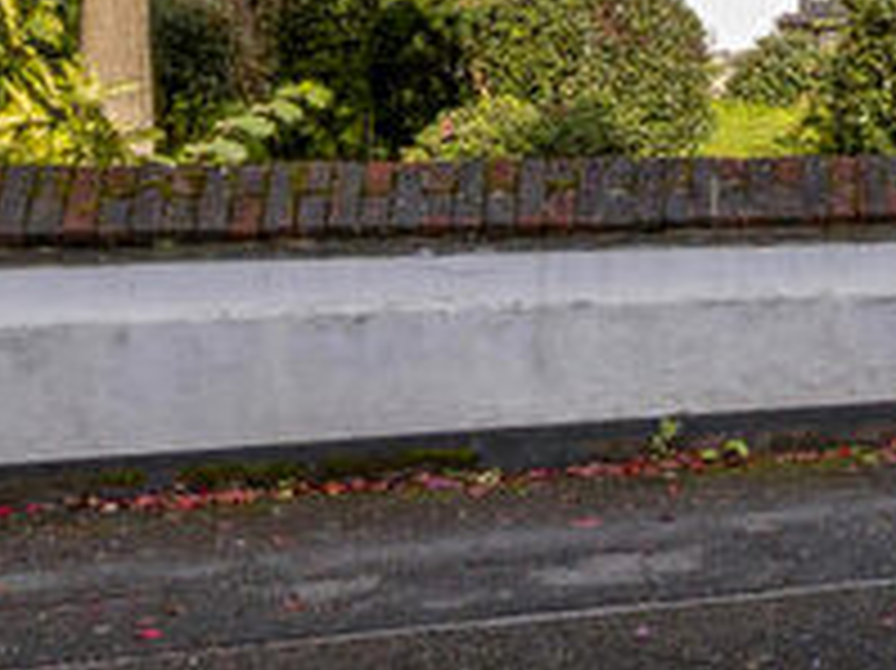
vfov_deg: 22.0
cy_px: -319
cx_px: 1567
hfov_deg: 22.4
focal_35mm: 56
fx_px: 1441
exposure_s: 1/125
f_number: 16
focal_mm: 16.5
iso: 400
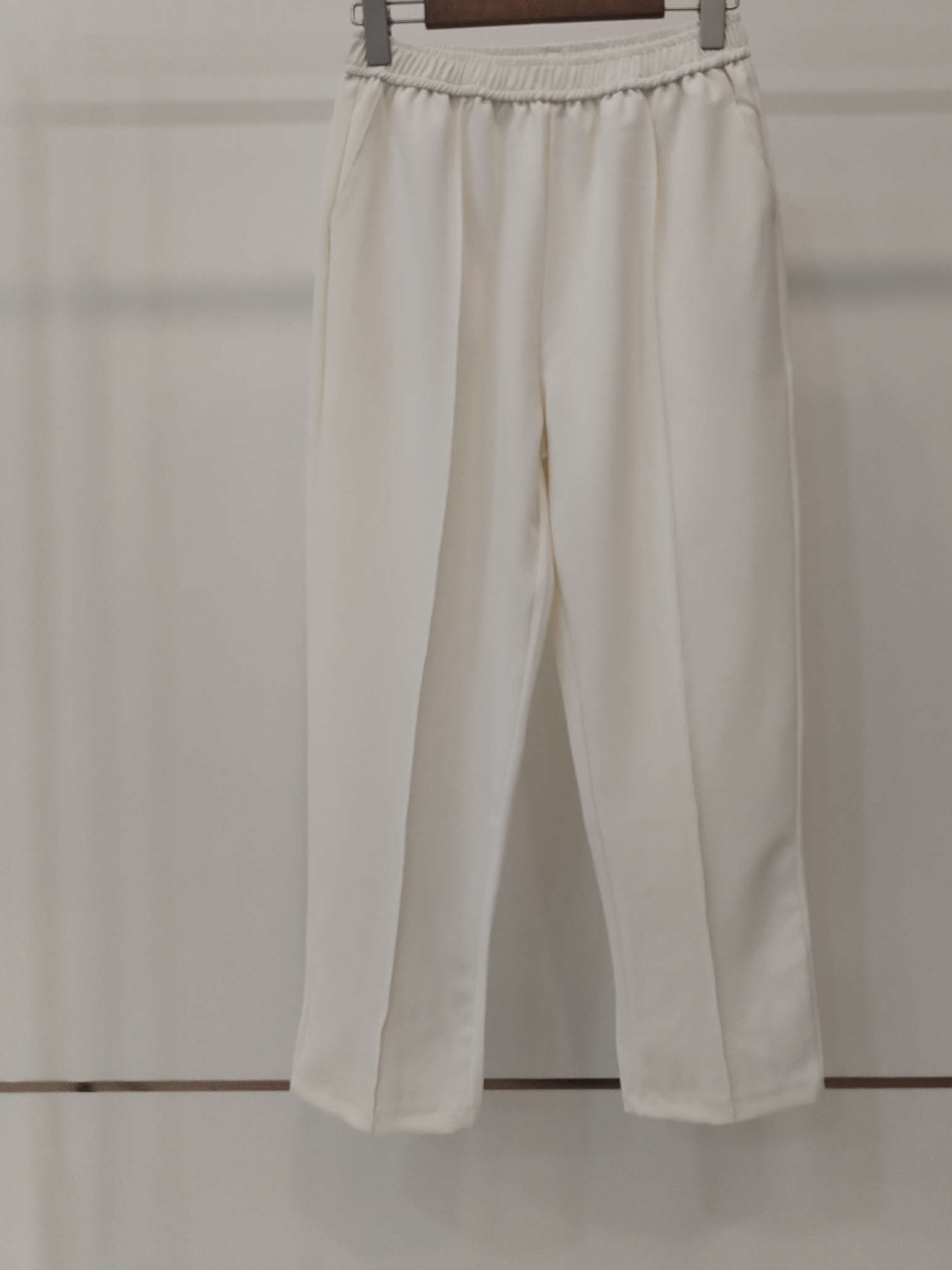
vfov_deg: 53.7
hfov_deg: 41.7
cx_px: 556
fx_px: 1247
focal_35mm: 34
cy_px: 534
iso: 279
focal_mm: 4.75
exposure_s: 1/100
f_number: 1.8
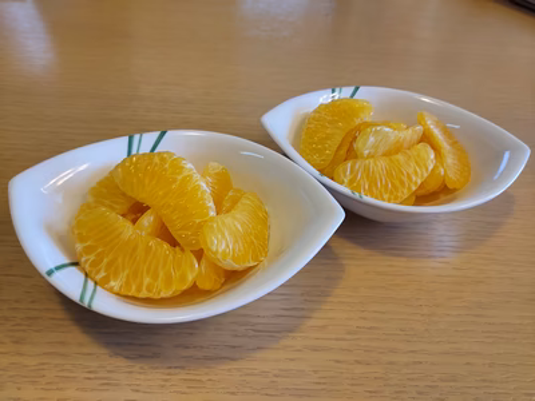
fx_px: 386
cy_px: 200
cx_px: 268
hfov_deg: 69.4
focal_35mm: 25
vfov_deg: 54.9
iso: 64
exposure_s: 1/50
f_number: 2
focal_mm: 4.6
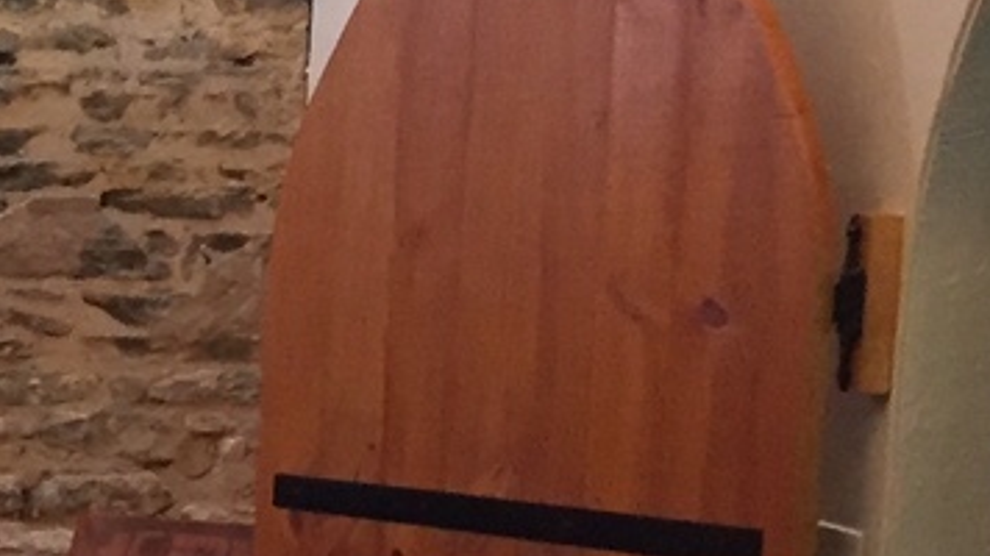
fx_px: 3805
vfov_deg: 8.2
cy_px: 798
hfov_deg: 13.4
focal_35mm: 145
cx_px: -762
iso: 250
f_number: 2.2
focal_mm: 4.15
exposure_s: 1/24
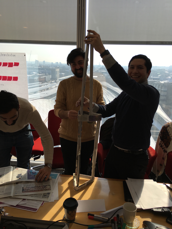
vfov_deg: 61.7
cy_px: 114
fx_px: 192
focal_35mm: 29
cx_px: 86
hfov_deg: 48.2
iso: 25
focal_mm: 4.15
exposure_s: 1/927
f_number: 2.2
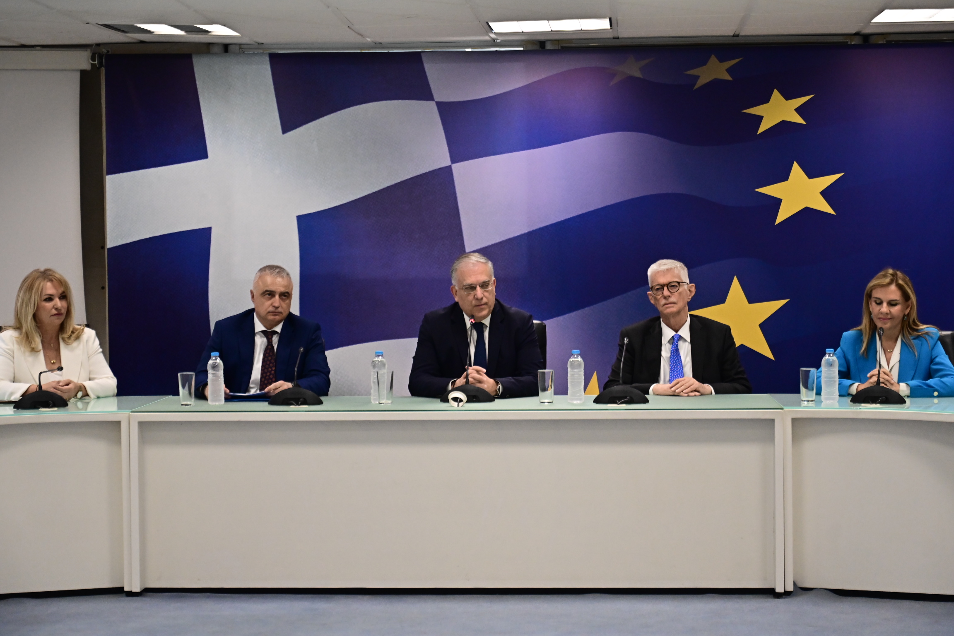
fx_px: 1855
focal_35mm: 70
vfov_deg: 19.5
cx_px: 477
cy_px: 318
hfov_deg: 28.8
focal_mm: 70
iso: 2000
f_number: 4
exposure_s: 1/400
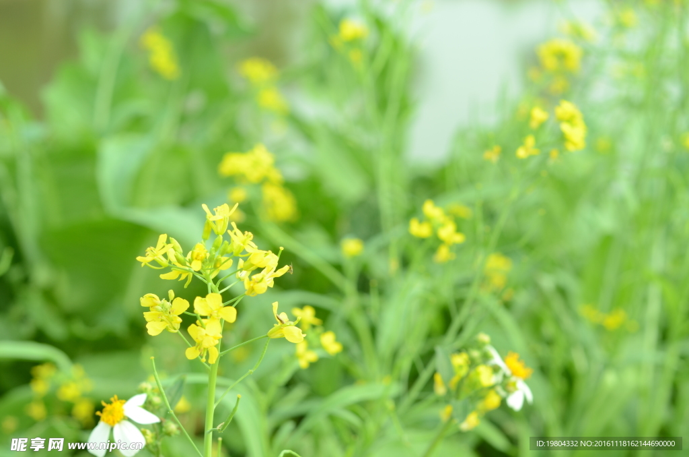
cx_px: 344
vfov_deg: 18.1
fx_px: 1432
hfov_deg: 27.0
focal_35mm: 75
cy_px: 228
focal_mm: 50
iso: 200
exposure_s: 1/125
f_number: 6.3
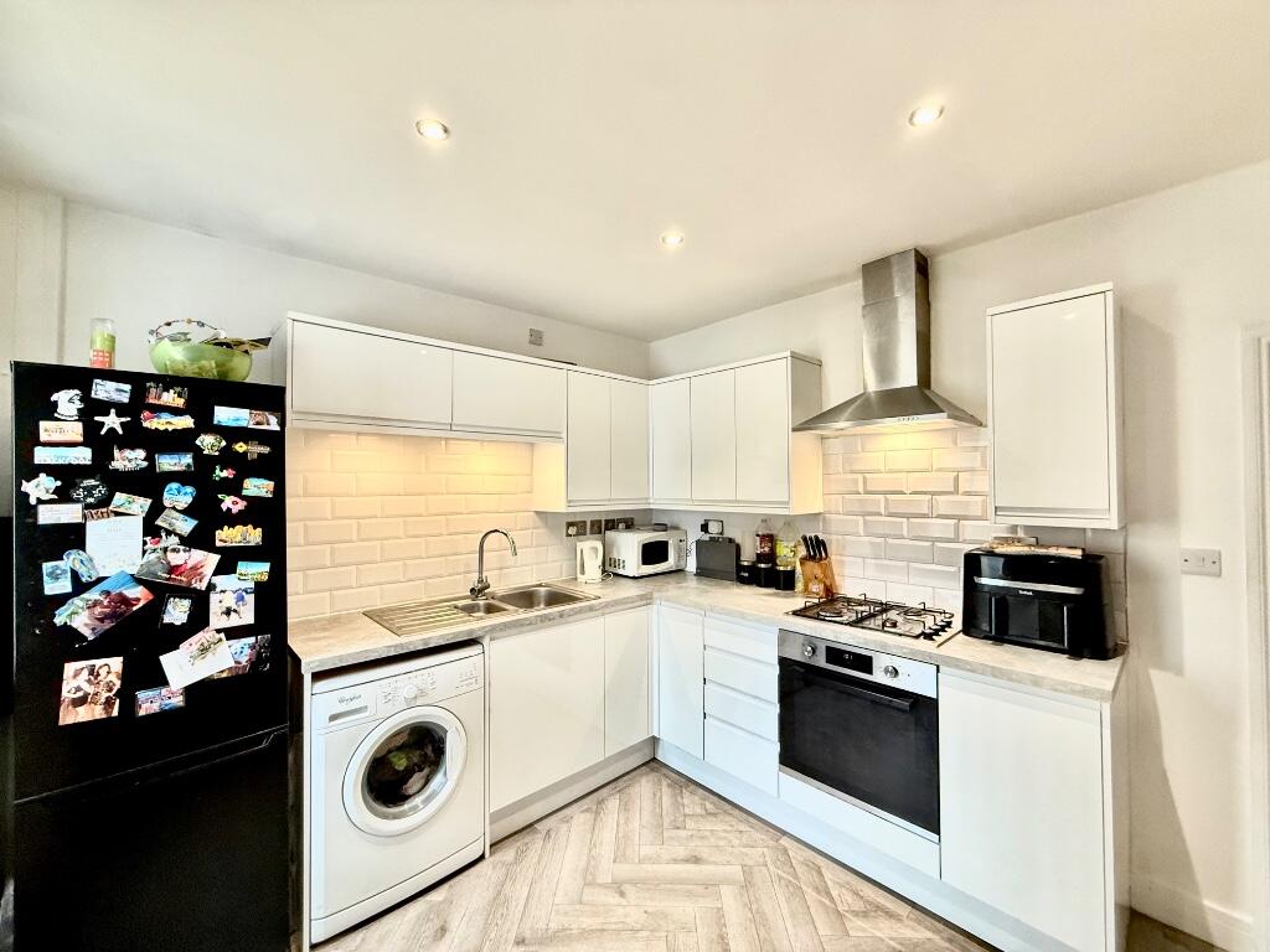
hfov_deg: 102.1
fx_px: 514
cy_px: 476
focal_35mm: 14
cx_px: 635
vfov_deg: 85.7
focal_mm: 2.22
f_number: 2.2
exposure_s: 1/60
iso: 500
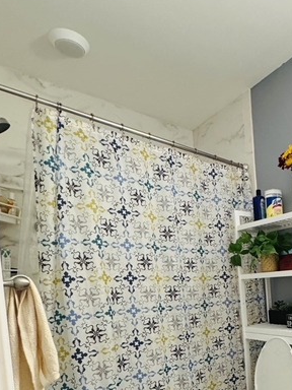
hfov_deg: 44.6
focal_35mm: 28
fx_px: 315
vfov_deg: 59.9
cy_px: 294
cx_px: 271
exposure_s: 1/60
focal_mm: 2.22
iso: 400
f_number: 2.2
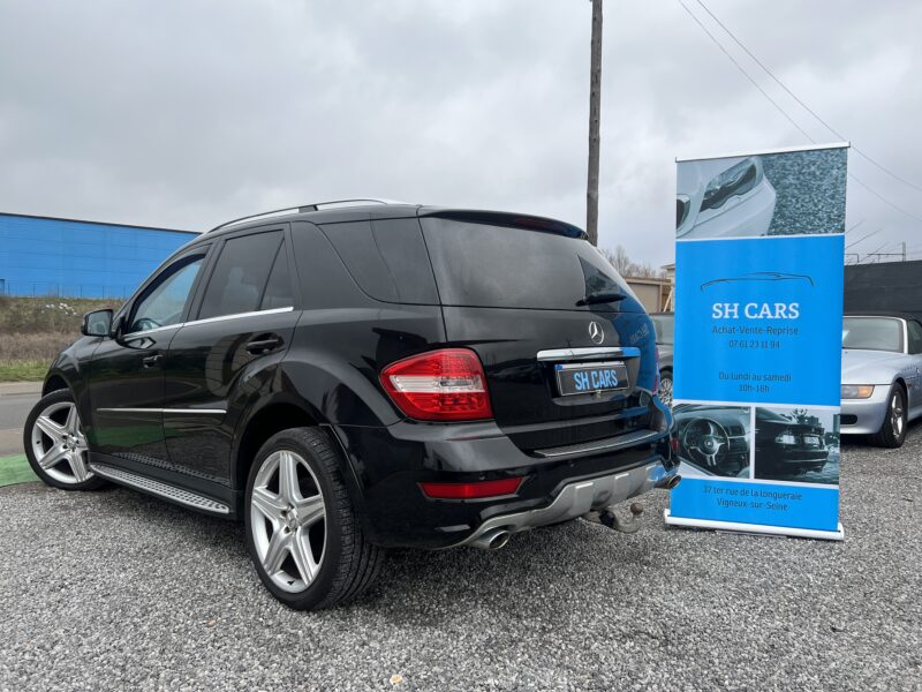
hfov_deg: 67.3
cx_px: 461
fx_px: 693
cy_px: 346
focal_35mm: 26
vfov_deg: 53.1
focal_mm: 5.7
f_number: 1.5
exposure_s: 1/1171
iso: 50
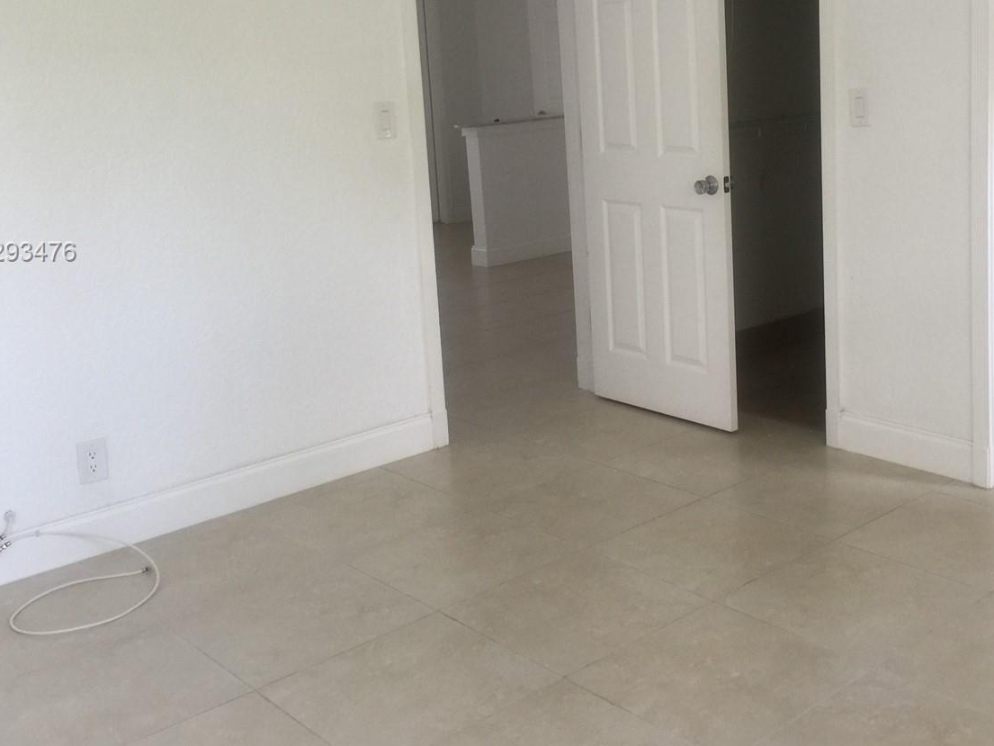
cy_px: 253
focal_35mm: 42
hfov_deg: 44.2
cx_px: 658
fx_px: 1206
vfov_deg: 34.1
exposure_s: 1/30
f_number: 2.2
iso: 40
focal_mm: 4.15
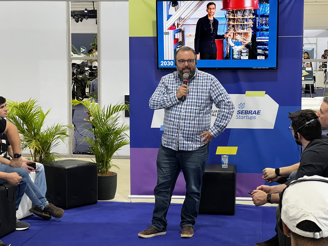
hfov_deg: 25.3
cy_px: 123
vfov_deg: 19.1
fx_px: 730
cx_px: 164
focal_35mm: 77
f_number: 2.8
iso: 320
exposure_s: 1/60
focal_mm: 9
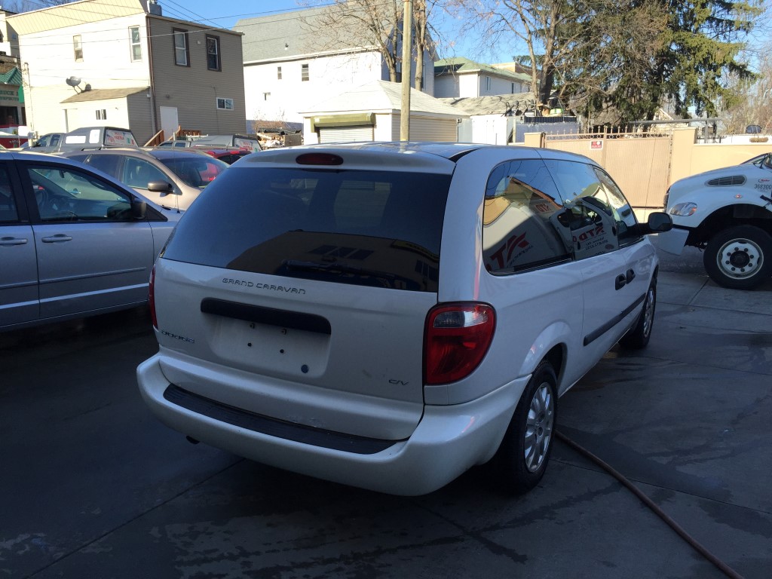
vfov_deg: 48.2
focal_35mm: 29
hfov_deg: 61.7
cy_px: 290
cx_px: 386
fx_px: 647
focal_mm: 4.15
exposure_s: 1/746
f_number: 2.2
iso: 32
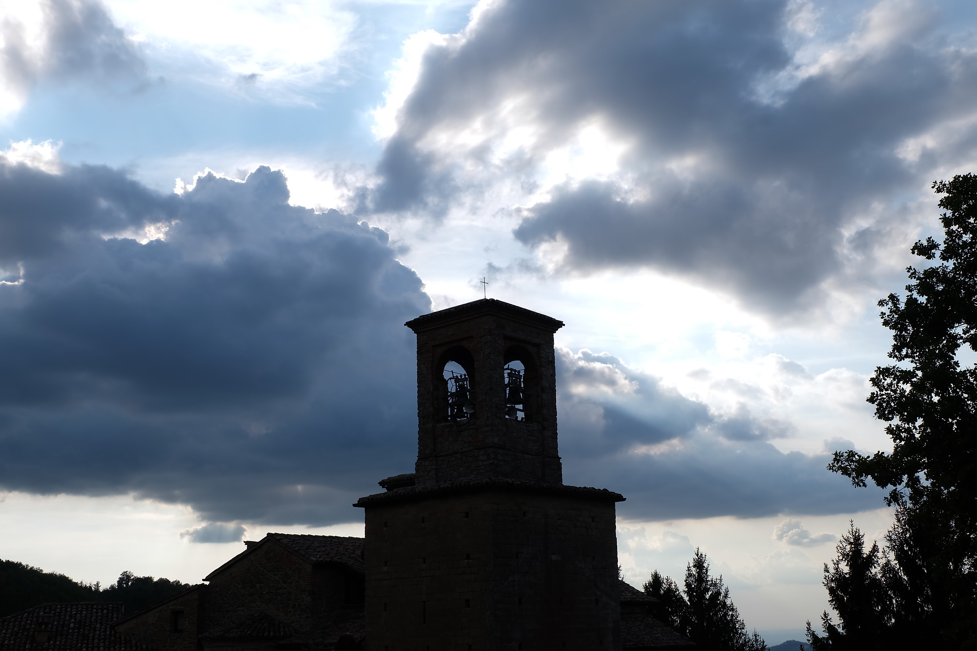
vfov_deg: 35.1
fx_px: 1031
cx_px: 488
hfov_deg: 50.7
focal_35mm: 38
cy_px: 326
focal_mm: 25.6
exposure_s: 1/160
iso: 100
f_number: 13
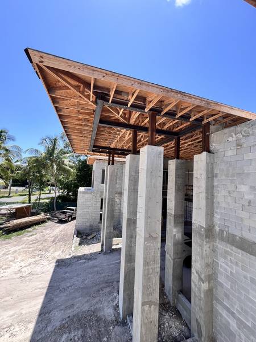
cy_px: 171
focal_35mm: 13
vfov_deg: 106.2
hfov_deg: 89.9
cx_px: 128
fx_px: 128
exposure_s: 1/416
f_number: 1.8
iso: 32
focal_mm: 1.57
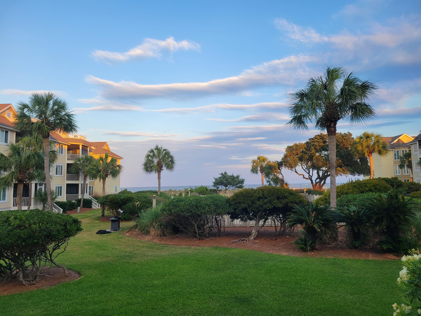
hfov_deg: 67.3
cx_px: 210
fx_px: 316
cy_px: 158
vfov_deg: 53.1
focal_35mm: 26
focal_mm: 5.4
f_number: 1.8
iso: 40
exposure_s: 1/308
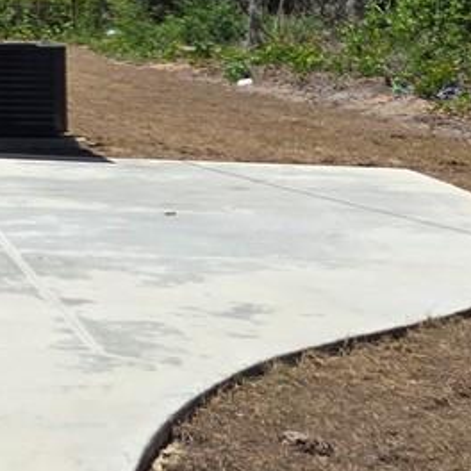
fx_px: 1893
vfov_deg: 13.8
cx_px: -664
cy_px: -86
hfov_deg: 11.6
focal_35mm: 123
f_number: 1.8
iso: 25
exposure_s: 1/2708
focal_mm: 5.4
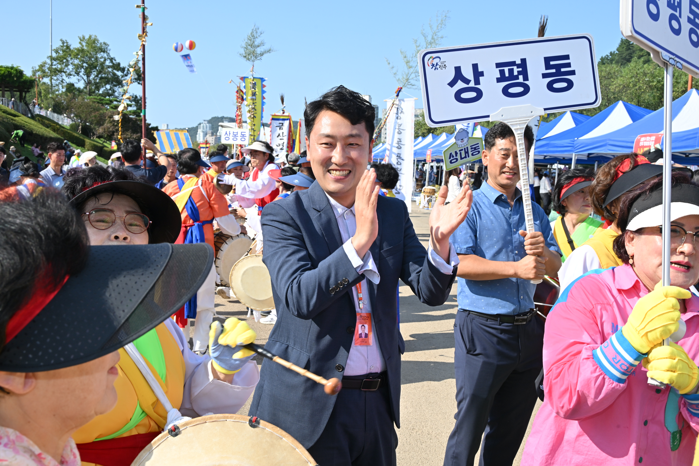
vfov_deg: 33.4
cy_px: 233
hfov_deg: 48.5
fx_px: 777
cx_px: 350
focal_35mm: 40
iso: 320
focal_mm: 40
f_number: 13
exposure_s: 1/250
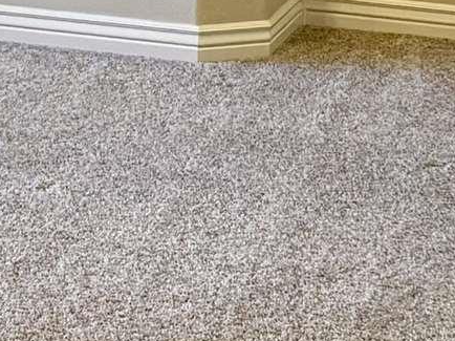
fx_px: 2233
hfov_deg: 11.2
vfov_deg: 8.6
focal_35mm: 170
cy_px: -149
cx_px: -189
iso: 400
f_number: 1.78
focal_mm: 6.76
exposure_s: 1/120
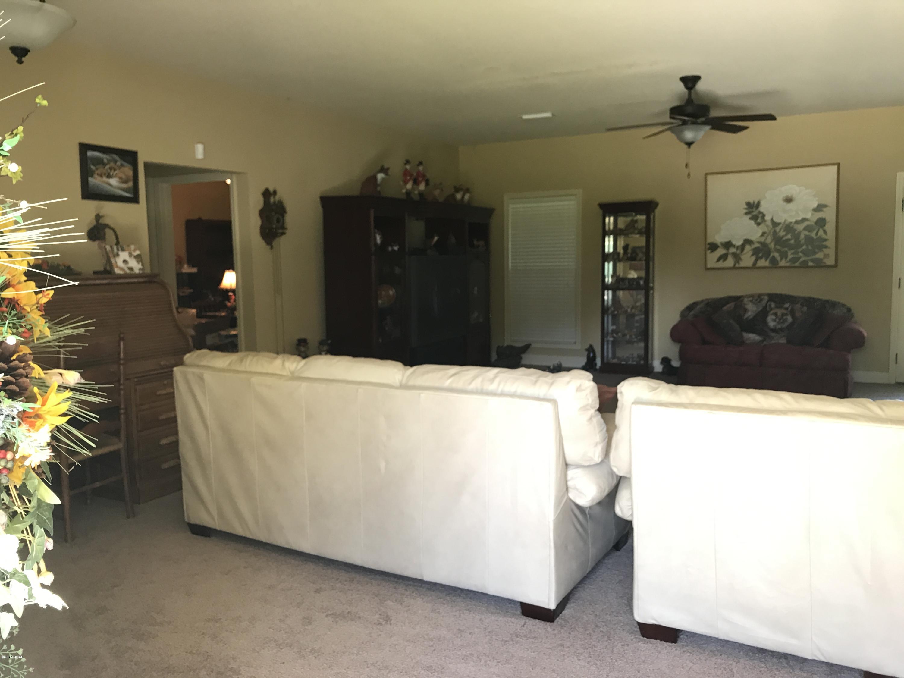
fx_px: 731
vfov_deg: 49.7
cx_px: 452
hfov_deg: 63.4
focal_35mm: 28
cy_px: 339
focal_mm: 3.99
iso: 40
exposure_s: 1/24
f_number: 1.8
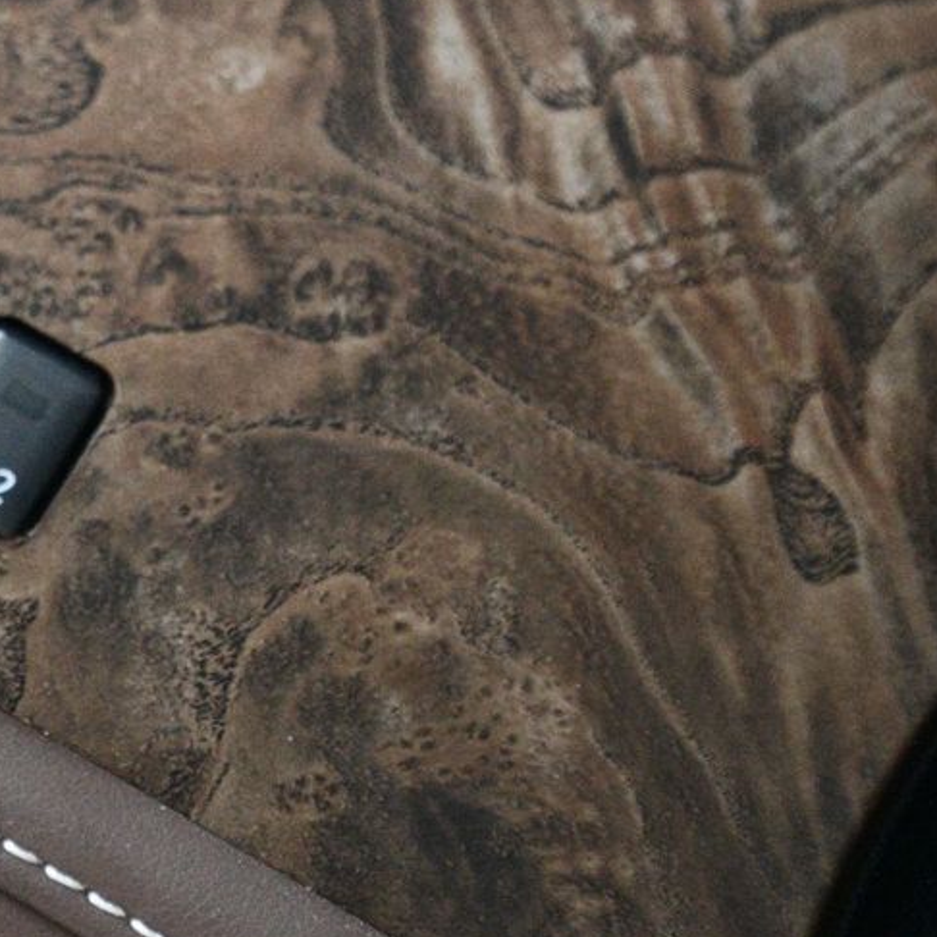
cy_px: 416
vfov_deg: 13.5
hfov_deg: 13.3
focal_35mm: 129
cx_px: -12
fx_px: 3951
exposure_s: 1/60
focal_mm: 48
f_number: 4.5
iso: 6400
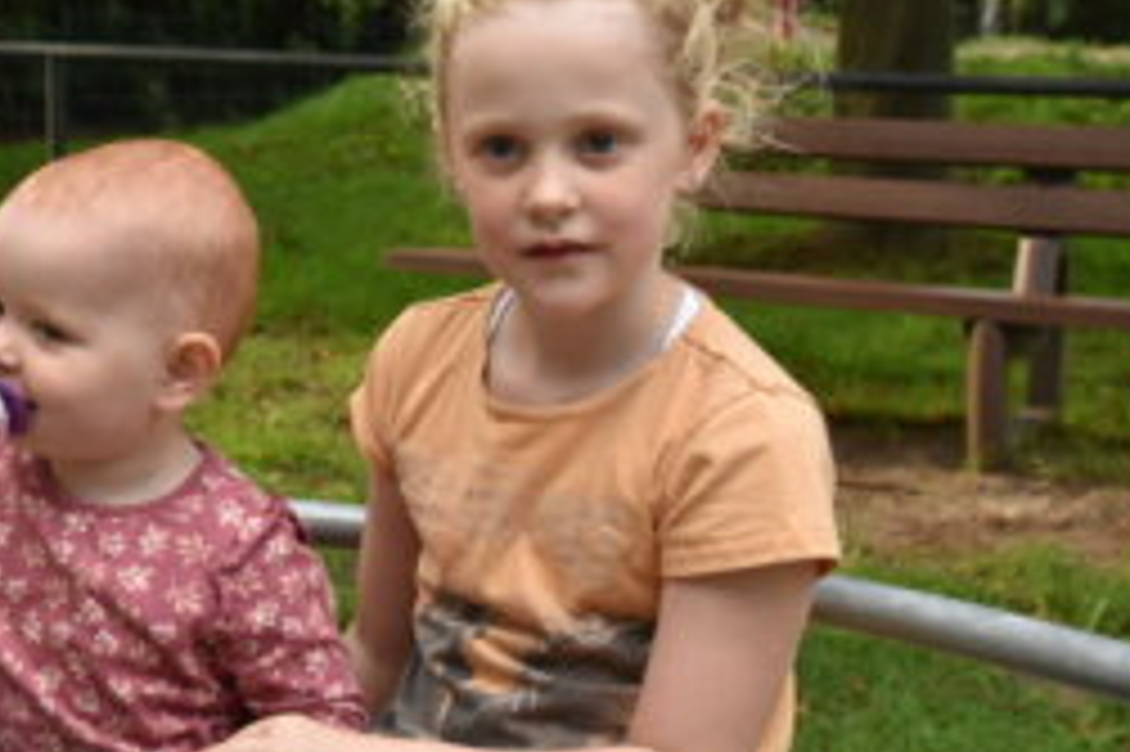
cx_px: 293
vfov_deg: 20.3
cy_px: 376
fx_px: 2102
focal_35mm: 67
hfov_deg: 29.7
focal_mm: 28
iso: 800
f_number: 4
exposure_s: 1/800
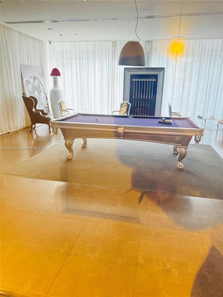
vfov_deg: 71.6
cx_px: 112
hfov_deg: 56.8
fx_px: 206
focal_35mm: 24
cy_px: 148
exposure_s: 1/40
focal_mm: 6.76
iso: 1000
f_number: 1.78
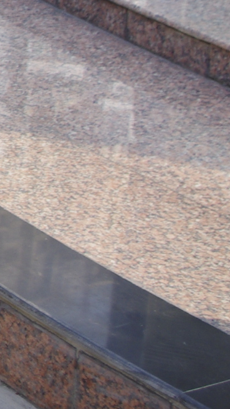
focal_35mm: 167
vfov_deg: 12.4
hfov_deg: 6.3
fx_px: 1809
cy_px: -153
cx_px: -597
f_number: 5.6
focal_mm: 23.13
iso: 200
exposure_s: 1/250
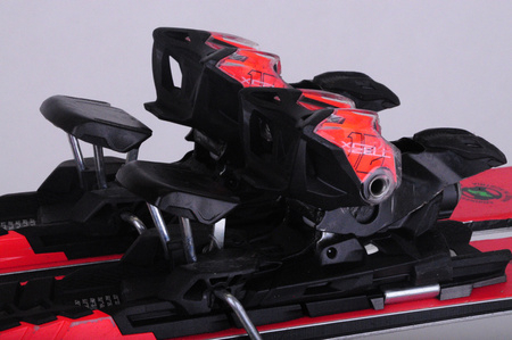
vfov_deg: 8.7
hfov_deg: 13.1
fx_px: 2238
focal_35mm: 158
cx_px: 256
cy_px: 170
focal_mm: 105
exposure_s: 1/200
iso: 3200
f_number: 20
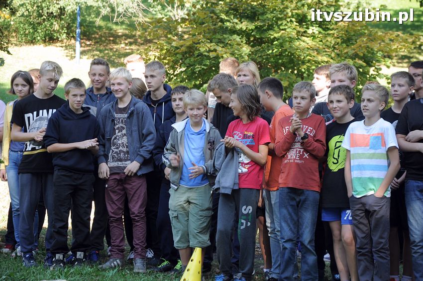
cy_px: 140
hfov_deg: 13.1
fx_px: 1849
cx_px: 212
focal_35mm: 158
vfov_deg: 8.7
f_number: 5.6
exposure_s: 1/125
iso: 400
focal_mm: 105
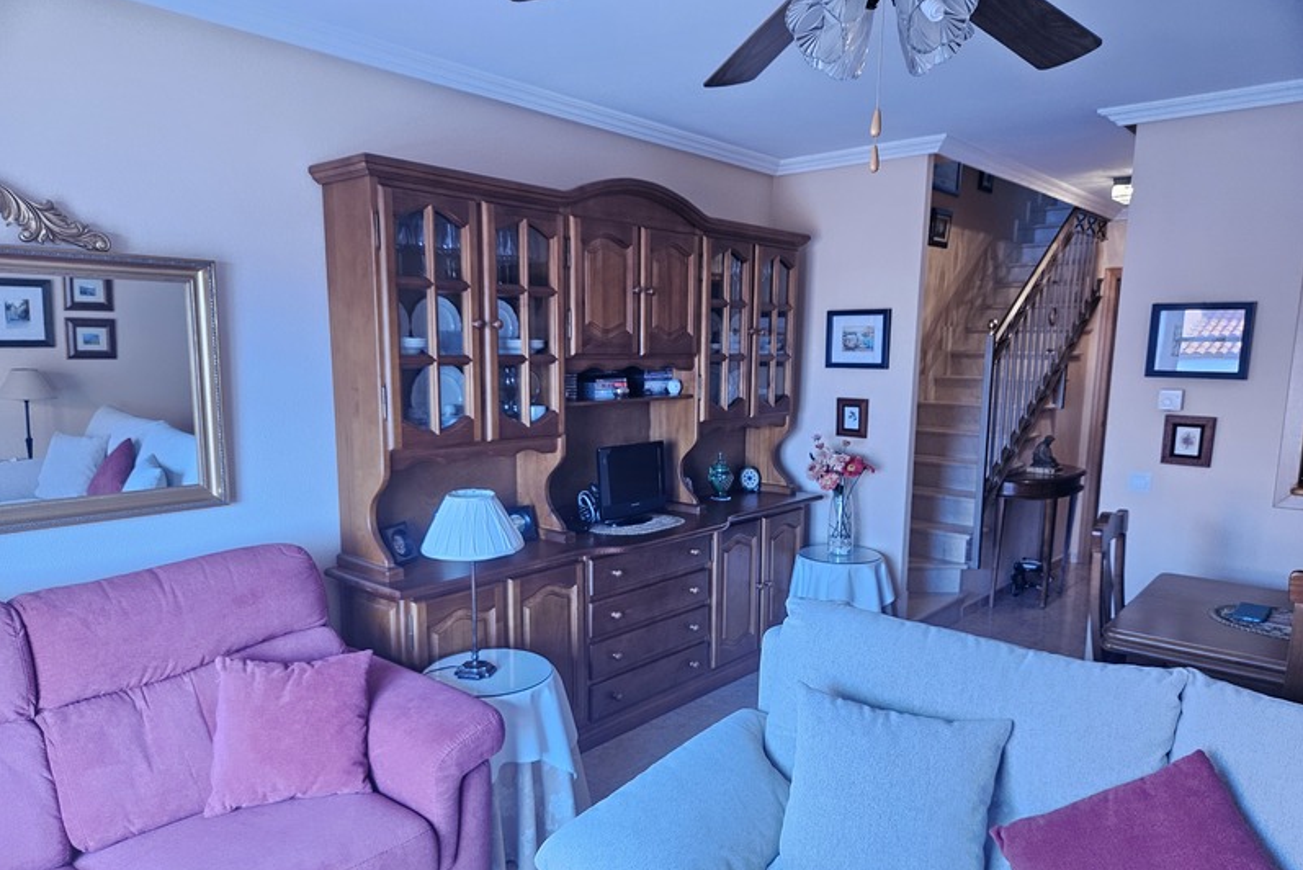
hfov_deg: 73.7
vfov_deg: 53.1
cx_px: 652
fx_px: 869
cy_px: 484
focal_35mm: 24
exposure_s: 1/100
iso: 400
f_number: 1.8
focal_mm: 5.4
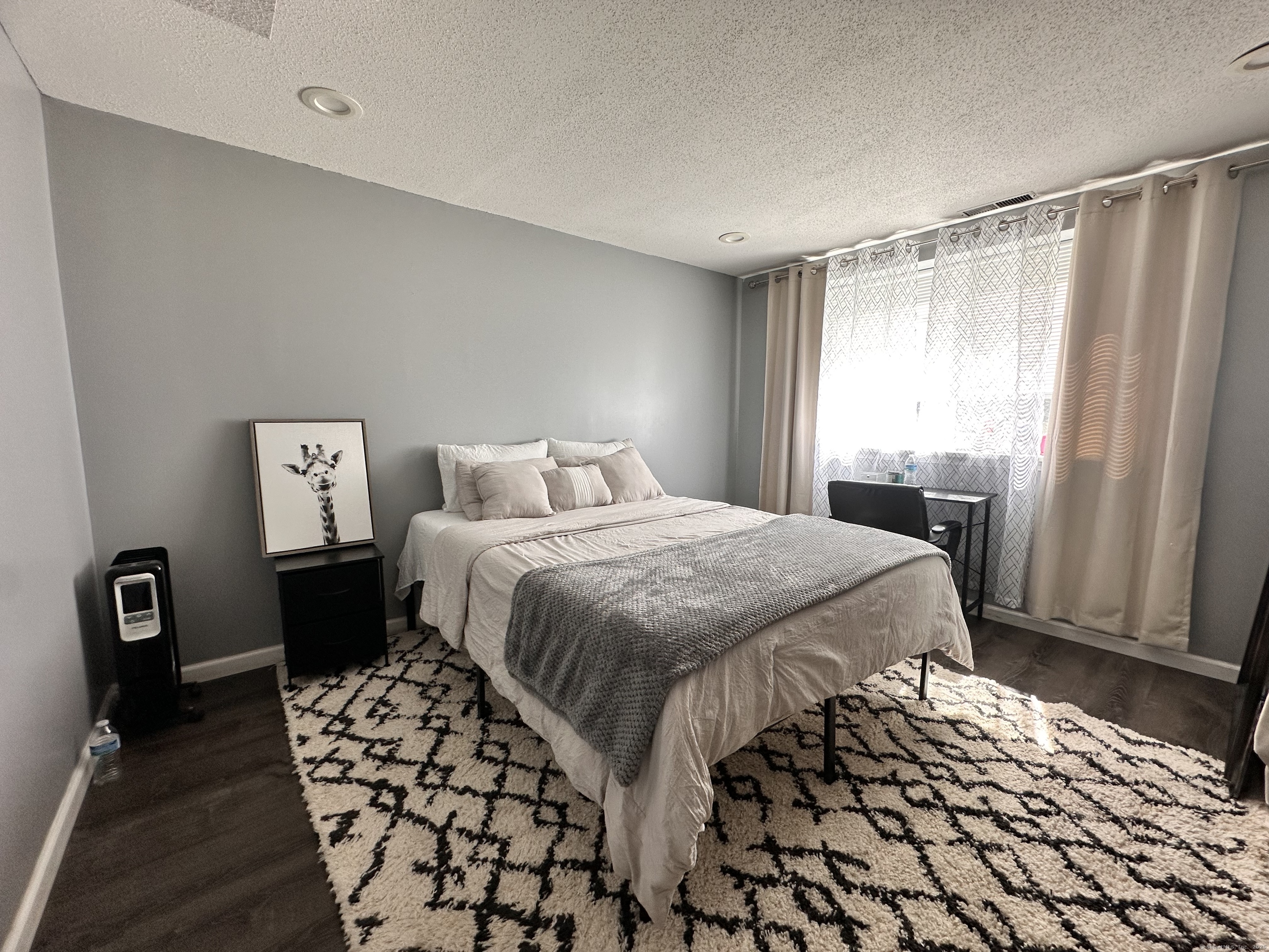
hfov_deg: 102.1
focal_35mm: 14
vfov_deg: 85.7
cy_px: 476
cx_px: 634
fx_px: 513
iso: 100
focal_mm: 2.22
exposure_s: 1/99
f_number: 2.2
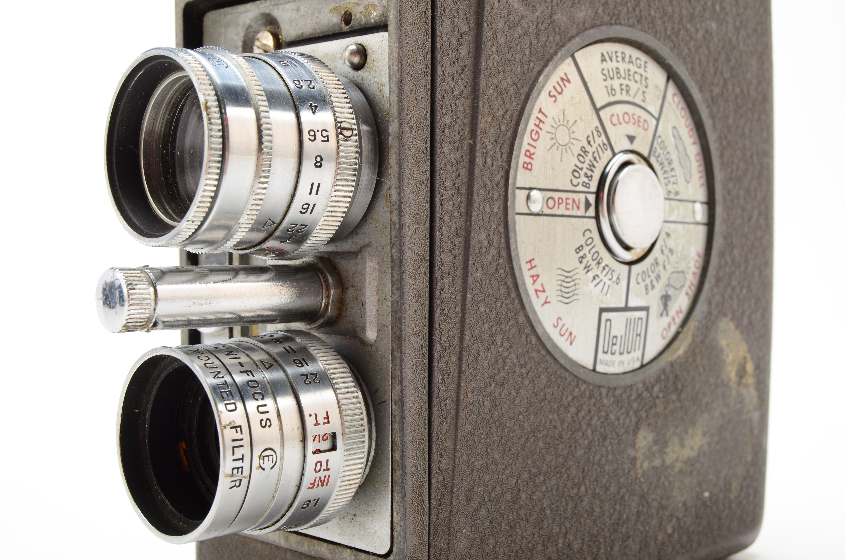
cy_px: 280
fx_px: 1335
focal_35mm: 57
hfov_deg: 35.1
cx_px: 422
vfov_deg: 23.7
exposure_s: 1/160
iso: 100
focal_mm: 38
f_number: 16
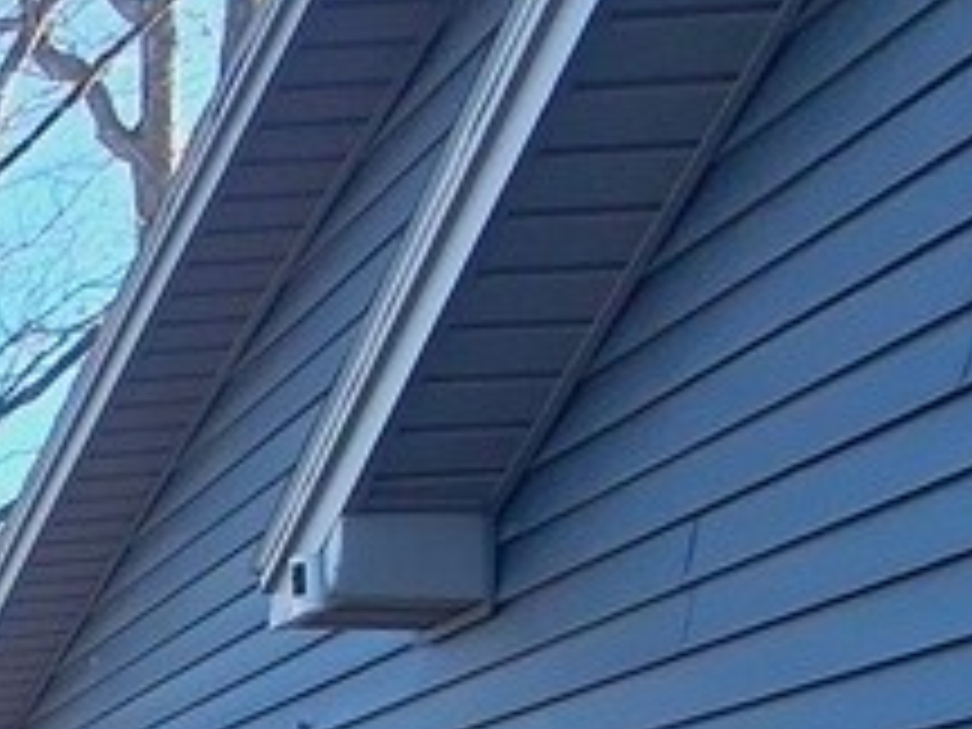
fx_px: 2134
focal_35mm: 76
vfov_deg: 16.0
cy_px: 1372
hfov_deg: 20.7
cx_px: -598
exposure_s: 1/467
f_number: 2.2
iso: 40
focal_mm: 1.64
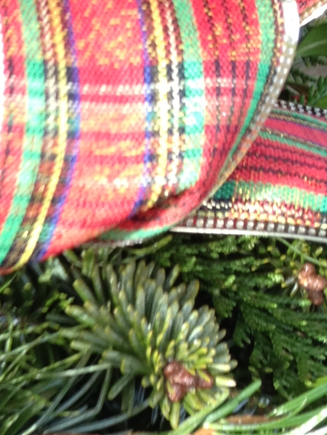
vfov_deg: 14.5
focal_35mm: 135
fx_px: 1700
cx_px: -212
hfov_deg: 10.5
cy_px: 343
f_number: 2.4
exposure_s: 1/123
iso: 50
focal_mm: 4.28
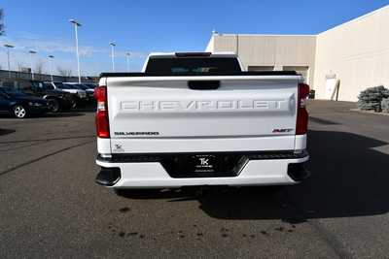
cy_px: 130
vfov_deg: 51.3
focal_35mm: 25
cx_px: 194
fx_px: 270
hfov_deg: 71.5
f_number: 9
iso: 100
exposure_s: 1/320
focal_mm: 17
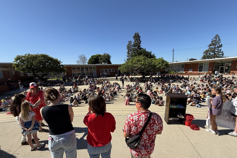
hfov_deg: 100.4
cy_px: 89
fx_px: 99
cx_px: 122
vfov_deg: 77.0
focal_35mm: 15
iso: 50
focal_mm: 2.22
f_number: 2.2
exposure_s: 1/1572
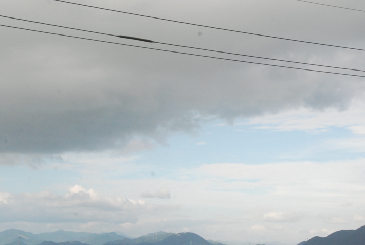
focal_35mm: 71
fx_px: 721
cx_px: 168
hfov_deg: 28.4
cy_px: 126
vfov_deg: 19.3
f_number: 16
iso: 1600
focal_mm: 42
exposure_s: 1/1000
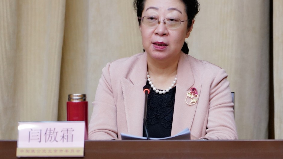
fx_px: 1058
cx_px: 152
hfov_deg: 15.2
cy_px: 55
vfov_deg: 8.6
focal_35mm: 141
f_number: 4
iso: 1250
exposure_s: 1/100
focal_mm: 105
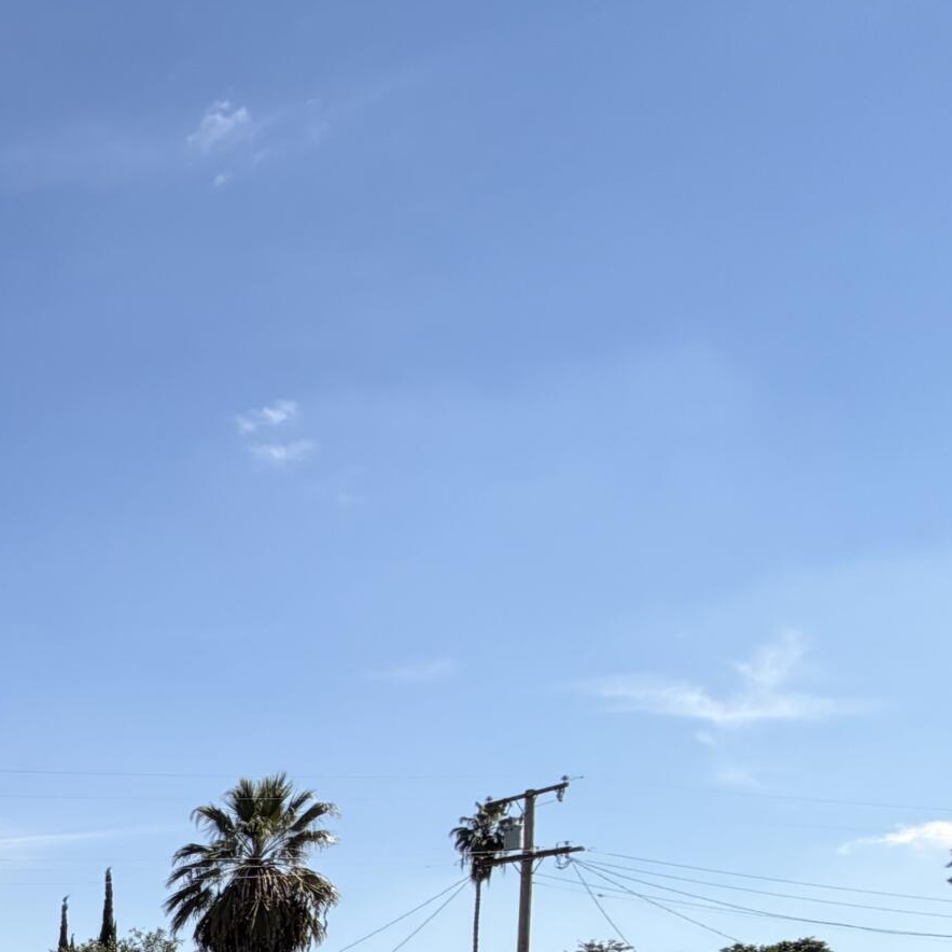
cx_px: -614
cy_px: 1147
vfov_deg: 32.8
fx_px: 1307
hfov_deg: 25.0
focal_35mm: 42
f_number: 2.2
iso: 20
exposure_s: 1/853
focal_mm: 2.22
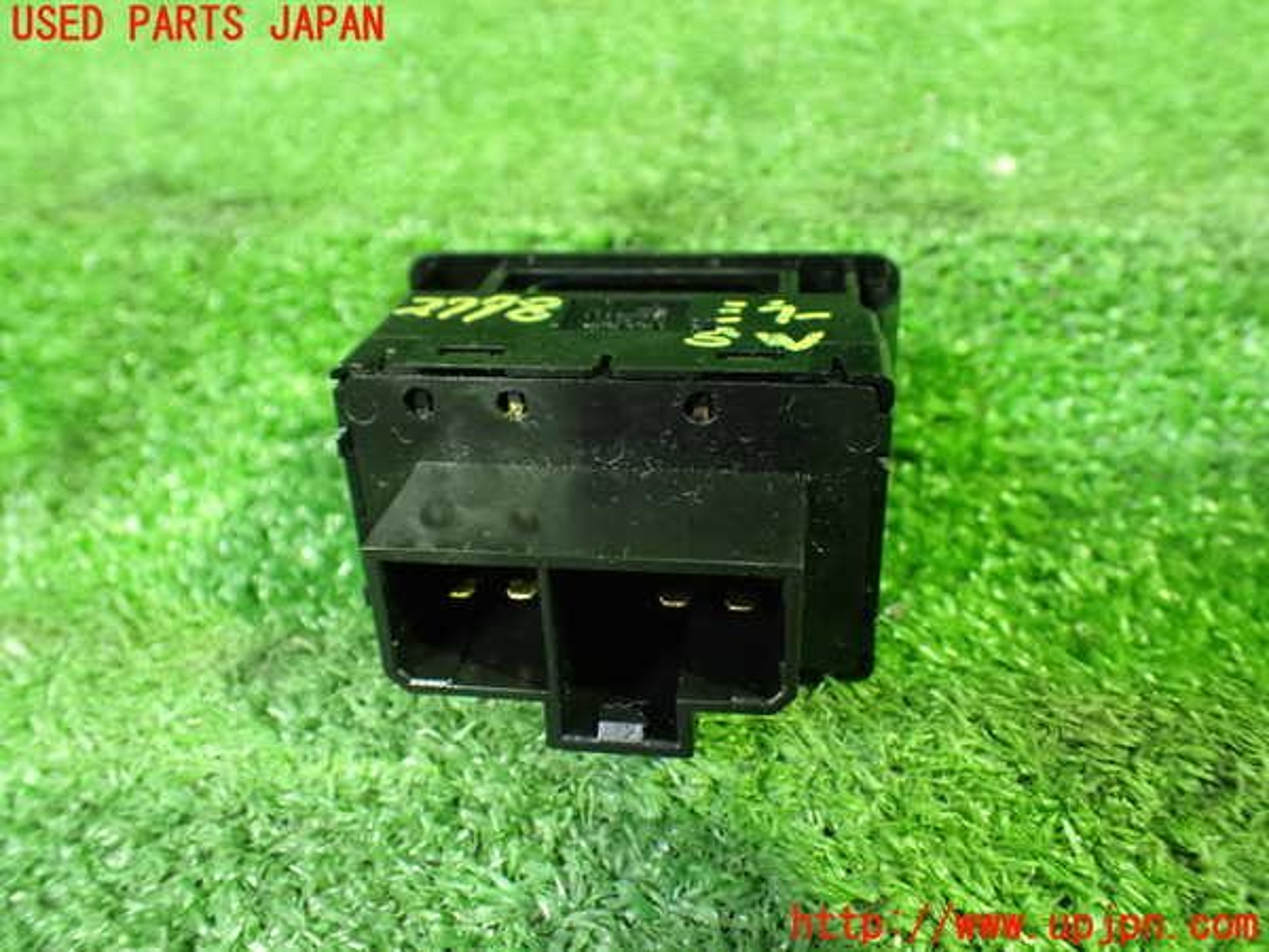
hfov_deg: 60.0
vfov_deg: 46.8
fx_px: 1100
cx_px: 634
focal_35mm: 30
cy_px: 476
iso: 1250
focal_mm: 5.4
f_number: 2.3
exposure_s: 1/30
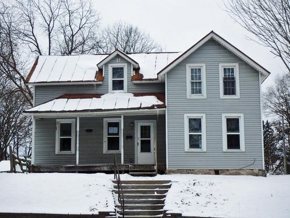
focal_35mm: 57
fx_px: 478
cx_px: 145
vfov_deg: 25.7
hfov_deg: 33.8
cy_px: 109
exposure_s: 1/400
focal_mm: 10.1
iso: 125
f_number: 5.1
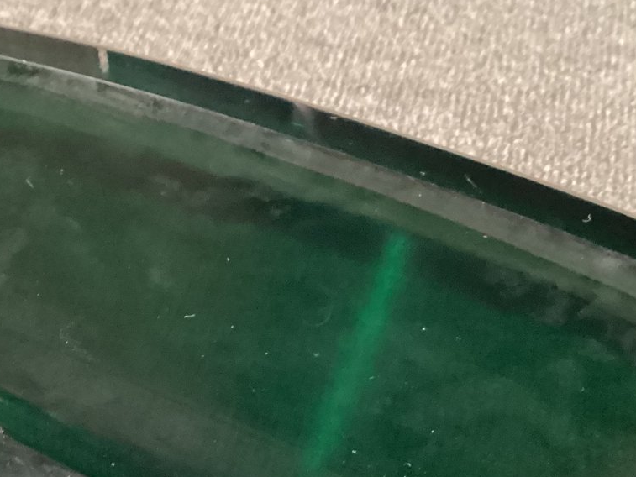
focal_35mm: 62
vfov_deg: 23.3
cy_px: 387
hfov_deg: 30.9
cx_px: 194
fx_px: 1139
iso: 640
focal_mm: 3.3
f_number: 2.4
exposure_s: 1/17
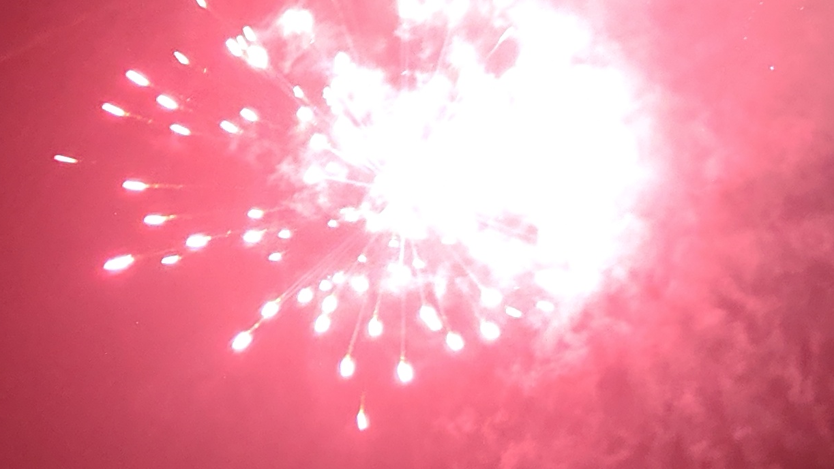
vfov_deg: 11.8
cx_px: 1076
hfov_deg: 20.2
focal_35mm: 97
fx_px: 2145
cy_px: -267
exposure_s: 1/60
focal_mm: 4.44
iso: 348
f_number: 1.8
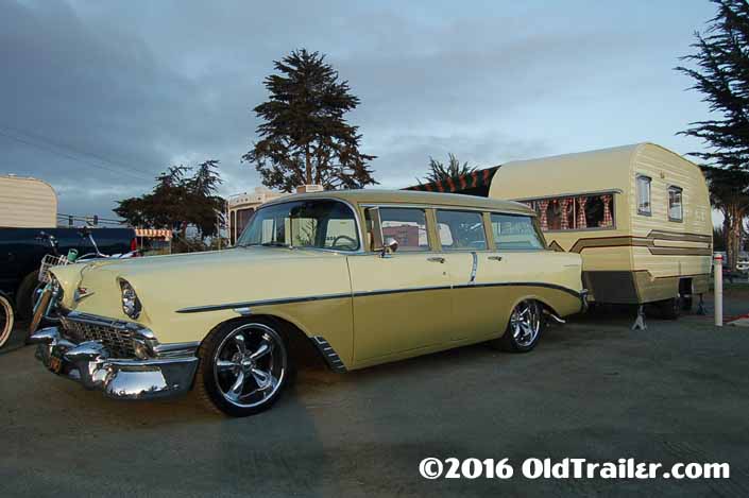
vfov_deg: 47.9
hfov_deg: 67.4
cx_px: 374
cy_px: 249
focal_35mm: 27
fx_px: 561
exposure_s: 1/160
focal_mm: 18
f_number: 6.3
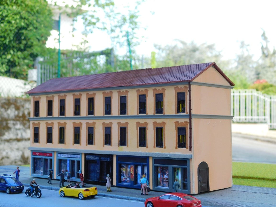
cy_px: 104
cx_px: 138
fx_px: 470
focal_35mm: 59
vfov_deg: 24.8
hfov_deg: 32.7
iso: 125
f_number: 4
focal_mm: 10.4
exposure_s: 1/160
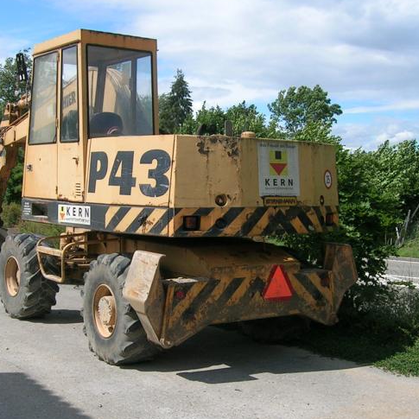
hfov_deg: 33.4
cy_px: 233
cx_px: 200
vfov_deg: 33.4
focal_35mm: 51
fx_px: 698
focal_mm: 5.4
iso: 50
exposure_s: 1/488
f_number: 4.8
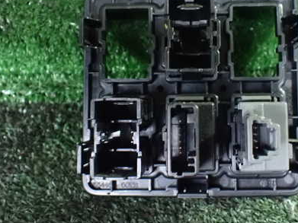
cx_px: 187
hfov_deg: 40.9
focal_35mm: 46
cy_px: 75
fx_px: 396
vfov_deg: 31.3
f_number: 2.3
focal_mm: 5.4
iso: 1600
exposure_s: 1/25
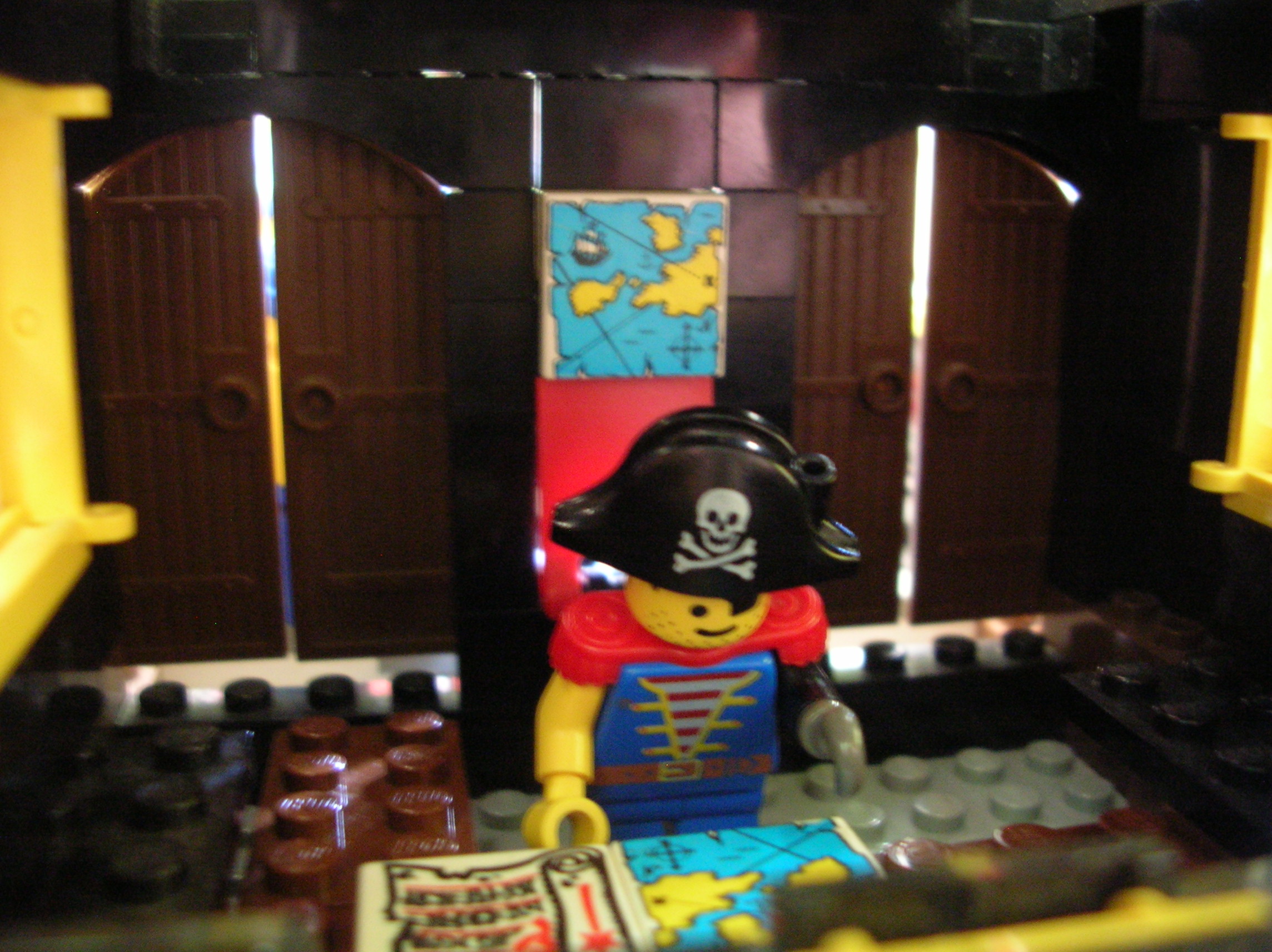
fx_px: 1285
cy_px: 476
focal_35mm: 35
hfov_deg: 52.7
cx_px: 636
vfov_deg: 40.6
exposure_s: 2
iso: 200
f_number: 2.8
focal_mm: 5.8
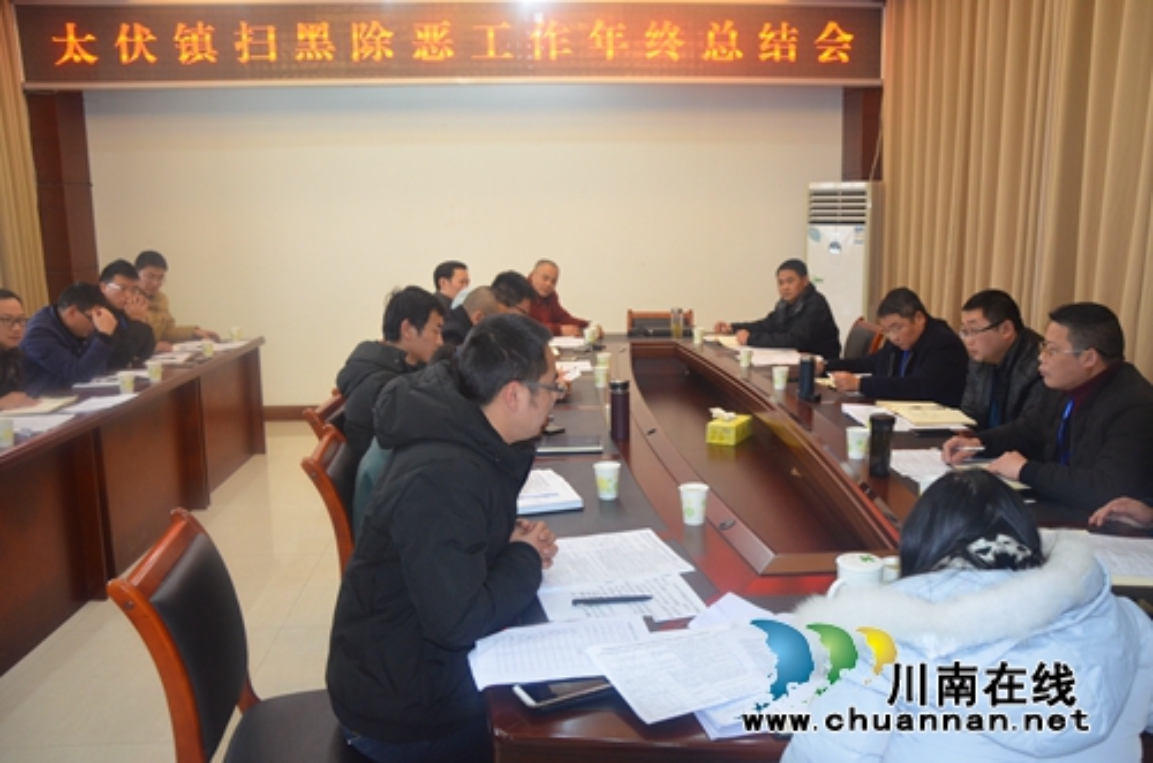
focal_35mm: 27
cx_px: 576
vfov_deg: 47.7
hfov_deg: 67.5
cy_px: 382
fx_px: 863
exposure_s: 1/60
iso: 1250
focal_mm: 18
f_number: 3.5
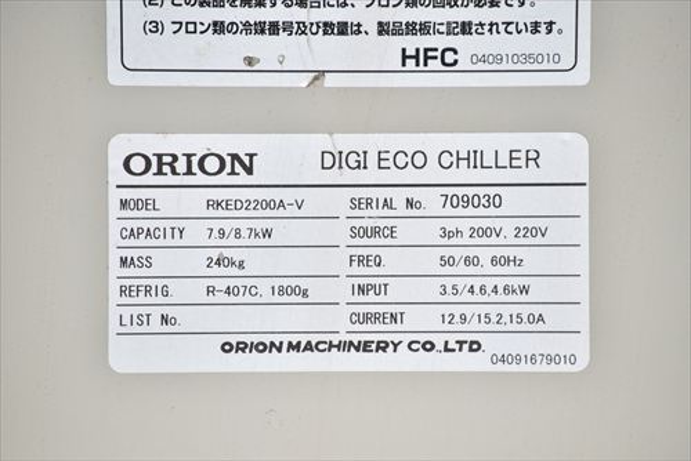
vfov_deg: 4.2
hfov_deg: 6.2
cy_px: 230
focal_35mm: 330
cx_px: 346
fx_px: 6338
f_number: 6.3
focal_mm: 220
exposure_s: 1/4000
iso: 1250
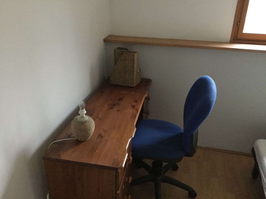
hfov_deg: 58.4
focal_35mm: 31
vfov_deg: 45.4
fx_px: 238
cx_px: 133
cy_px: 100
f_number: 2.4
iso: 640
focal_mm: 3.3
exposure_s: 1/17
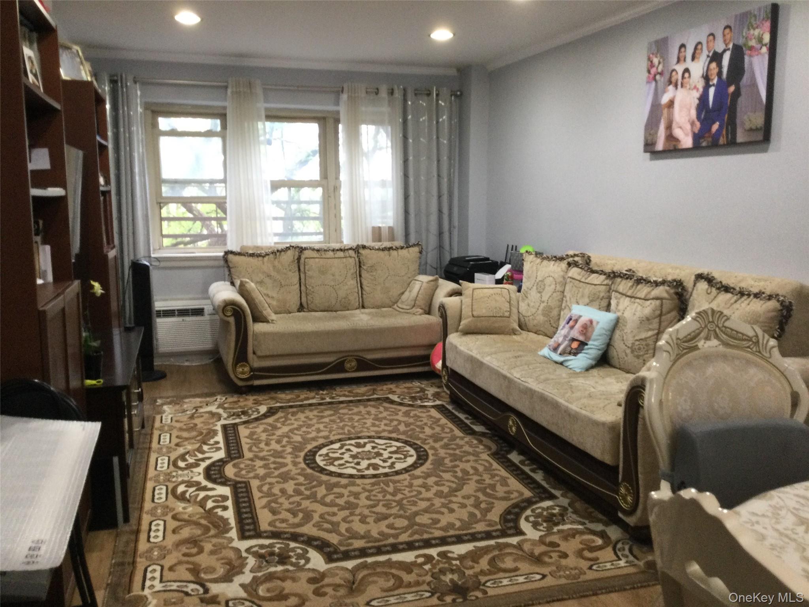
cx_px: 404
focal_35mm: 31
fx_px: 724
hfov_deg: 58.4
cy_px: 304
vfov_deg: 45.4
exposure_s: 1/30
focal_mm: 3.3
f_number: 2.4
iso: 80
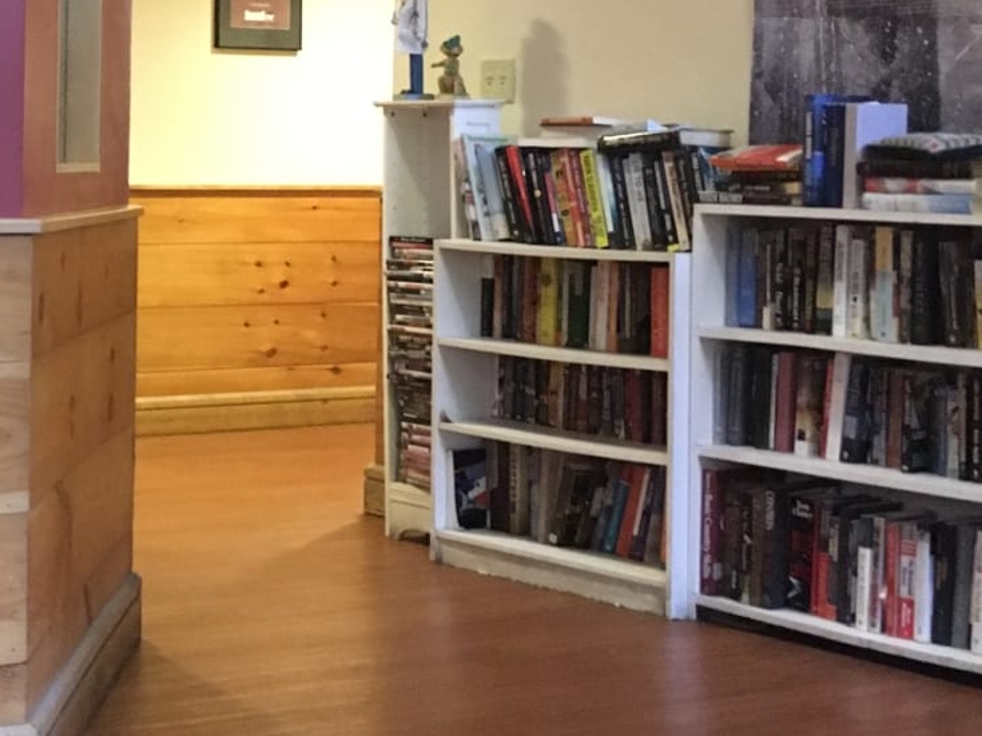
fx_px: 2127
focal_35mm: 75
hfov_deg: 24.1
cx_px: -128
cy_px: 200
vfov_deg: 19.5
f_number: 2.2
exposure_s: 1/15
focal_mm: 4.15
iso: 320
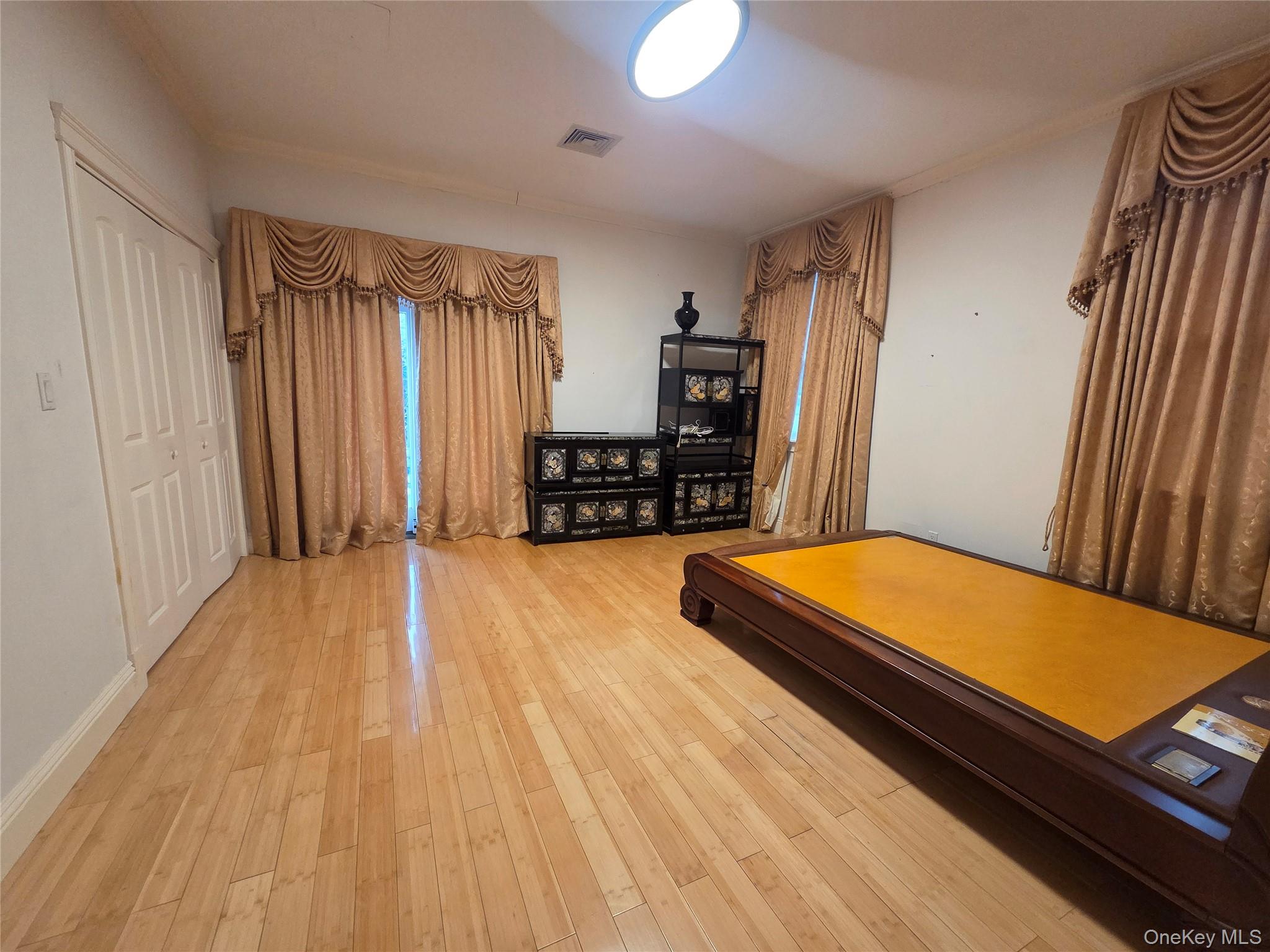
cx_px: 635
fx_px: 477
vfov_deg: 89.9
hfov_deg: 106.2
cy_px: 476
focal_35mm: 13
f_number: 2.2
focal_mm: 2.2
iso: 500
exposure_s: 1/60
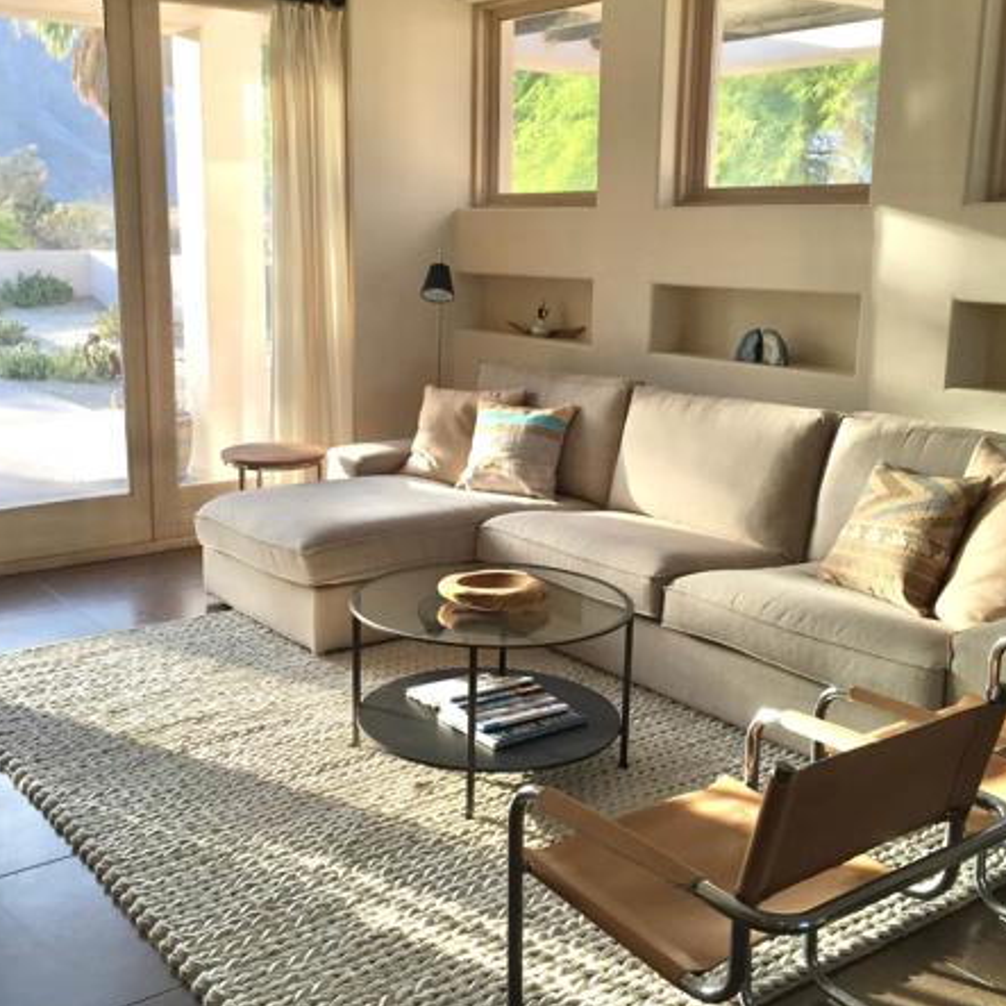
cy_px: 484
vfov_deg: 44.9
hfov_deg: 44.8
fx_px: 1217
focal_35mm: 37
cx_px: 436
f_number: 2.2
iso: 40
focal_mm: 4.15
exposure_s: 1/120
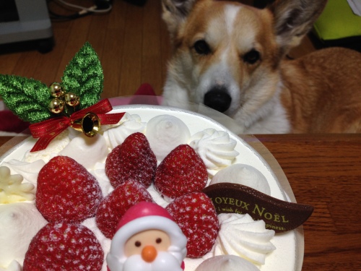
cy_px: 136
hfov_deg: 55.4
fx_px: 344
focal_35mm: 33
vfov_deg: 42.9
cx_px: 180
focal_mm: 4.12
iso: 64
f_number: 2.4
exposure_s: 1/20
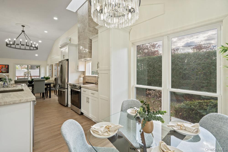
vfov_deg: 73.8
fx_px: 101
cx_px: 114
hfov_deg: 96.7
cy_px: 76
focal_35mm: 16
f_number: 5.6
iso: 160
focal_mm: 16
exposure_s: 1/10
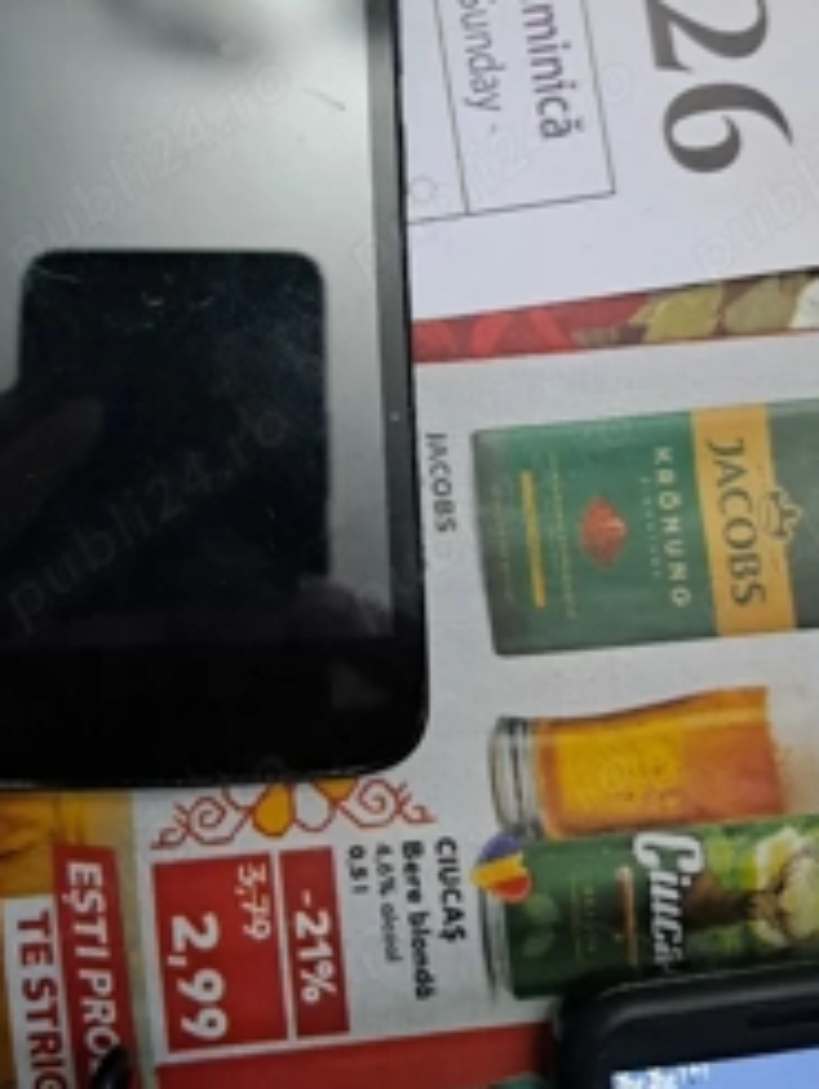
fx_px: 1228
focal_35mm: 39
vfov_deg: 45.5
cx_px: 235
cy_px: 221
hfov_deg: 36.3
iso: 500
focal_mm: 5.23
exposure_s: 1/33
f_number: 1.8
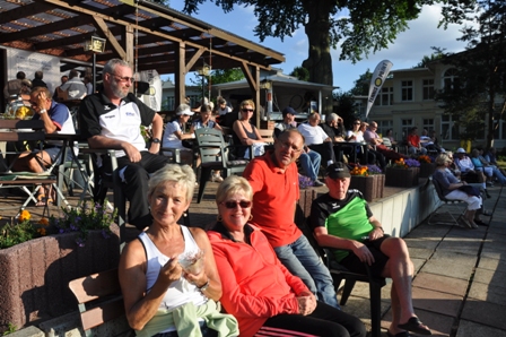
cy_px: 168
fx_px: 379
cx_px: 253
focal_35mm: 27
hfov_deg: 67.4
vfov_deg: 47.9
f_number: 9
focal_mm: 18
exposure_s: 1/320
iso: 200
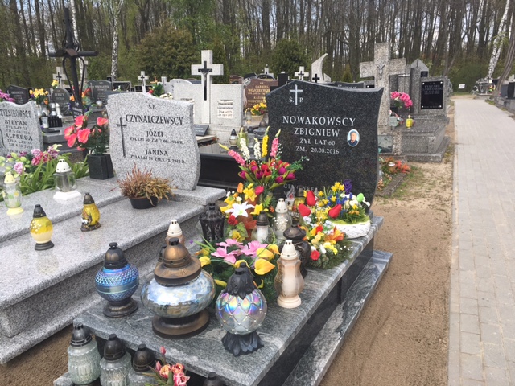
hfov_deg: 61.7
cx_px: 258
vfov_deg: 48.2
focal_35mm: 29
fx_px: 431
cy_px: 193
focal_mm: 4.15
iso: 25
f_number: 2.2
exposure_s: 1/916
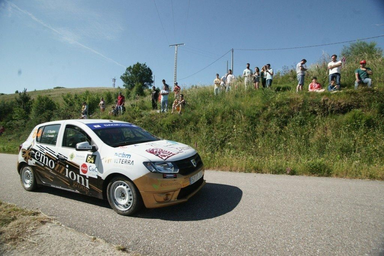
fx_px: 181
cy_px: 128
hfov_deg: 93.3
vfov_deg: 70.5
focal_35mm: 17
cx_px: 192
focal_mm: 17
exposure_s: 1/1600
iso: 800
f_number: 8
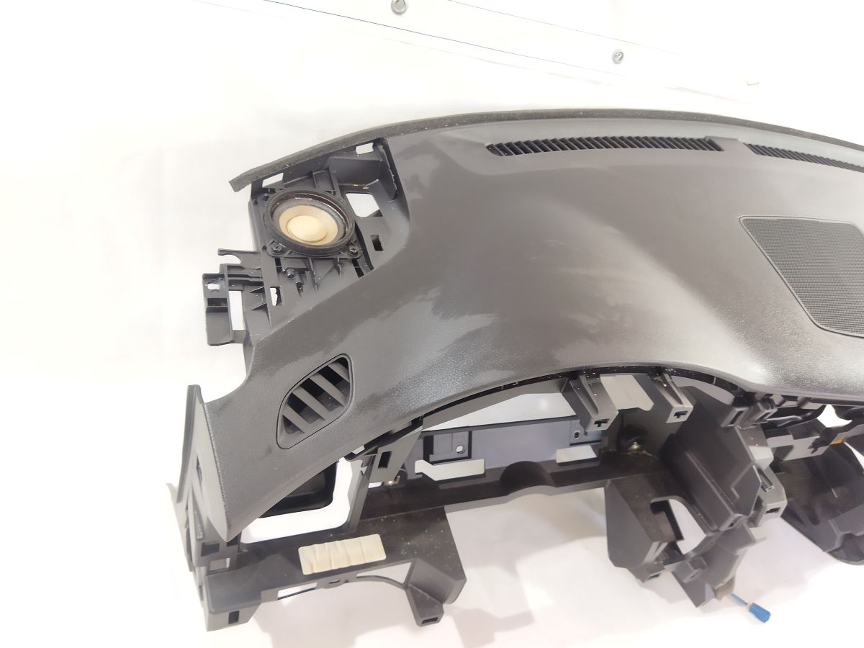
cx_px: 432
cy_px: 324
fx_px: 674
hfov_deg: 65.3
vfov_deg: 51.4
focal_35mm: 27
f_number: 1.79
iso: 244
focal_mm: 4.71
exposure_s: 1/25
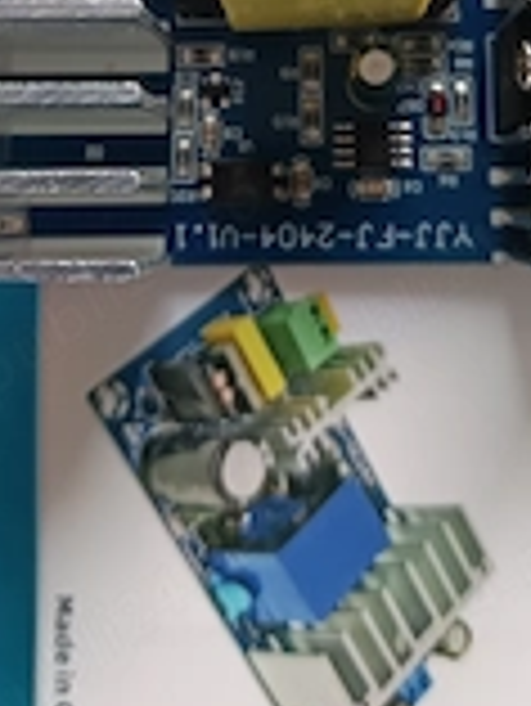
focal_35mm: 61
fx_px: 1246
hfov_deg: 24.1
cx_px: 274
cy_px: 18
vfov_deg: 29.8
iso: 296
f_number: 1.7
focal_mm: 5.31
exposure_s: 1/50
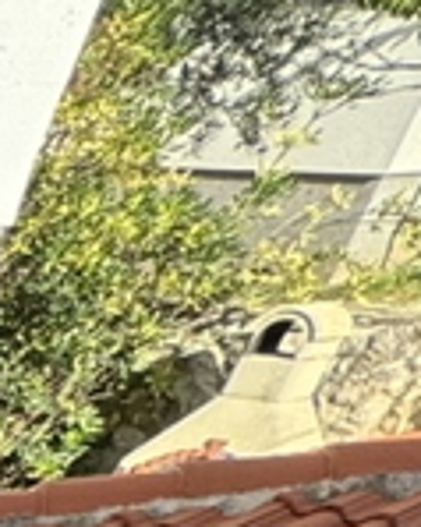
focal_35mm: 110
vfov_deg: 13.5
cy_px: 1213
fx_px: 1715
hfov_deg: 7.2
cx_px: -1475
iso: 40
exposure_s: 1/325
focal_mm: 2.22
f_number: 2.2
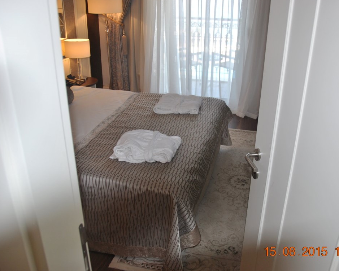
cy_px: 134
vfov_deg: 47.1
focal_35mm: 31
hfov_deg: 56.9
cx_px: 198
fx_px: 311
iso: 200
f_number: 3.5
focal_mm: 18
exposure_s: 1/60
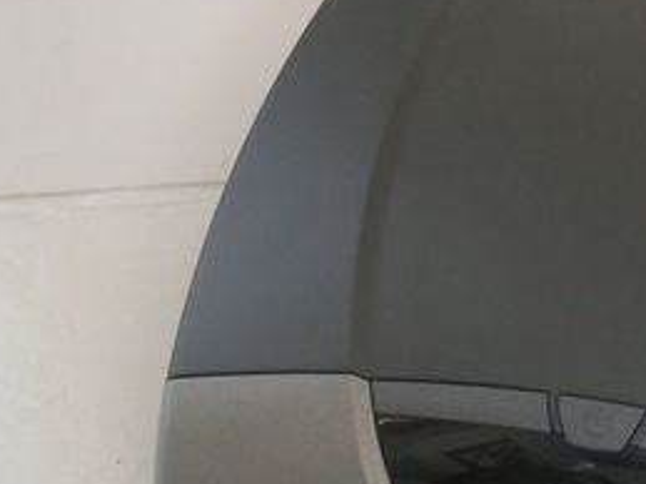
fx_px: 1753
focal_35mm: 94
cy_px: 284
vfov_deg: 15.7
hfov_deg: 20.1
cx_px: 678
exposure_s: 1/5.7
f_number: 2.8
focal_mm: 5.8
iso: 53
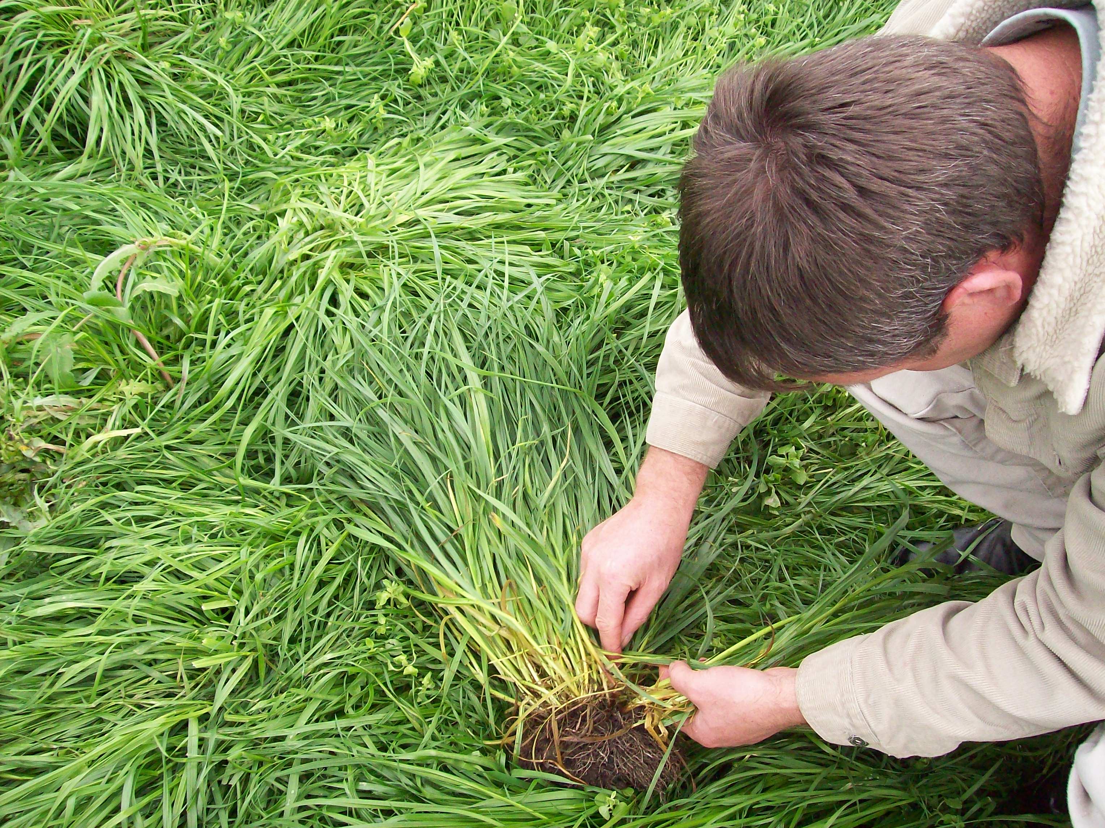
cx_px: 552
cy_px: 414
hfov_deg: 51.4
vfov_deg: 39.7
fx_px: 1149
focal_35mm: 36
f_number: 2.7
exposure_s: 1/136
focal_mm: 6
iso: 200
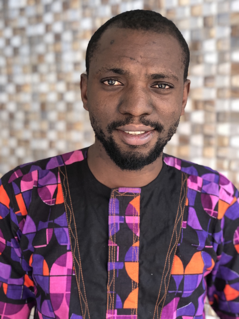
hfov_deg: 25.7
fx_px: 525
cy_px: 160
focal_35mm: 57
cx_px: 120
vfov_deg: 33.8
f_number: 2.8
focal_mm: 6.6
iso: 64
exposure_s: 1/50
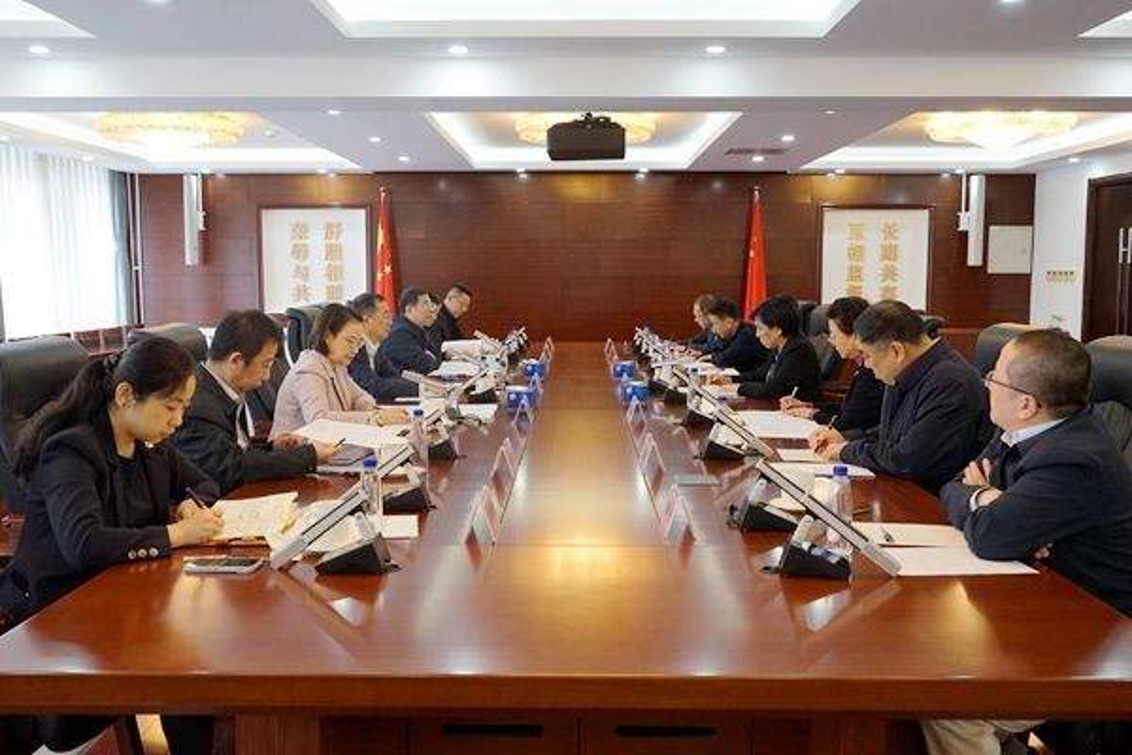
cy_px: 378
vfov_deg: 38.9
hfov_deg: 55.8
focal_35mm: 34
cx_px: 566
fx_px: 1069
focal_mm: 34
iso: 3200
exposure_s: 1/60
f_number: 8
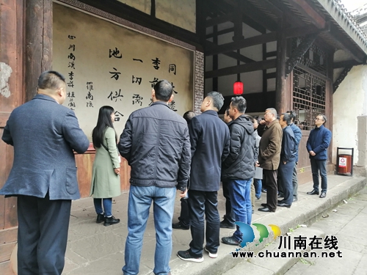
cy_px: 138
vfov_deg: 51.4
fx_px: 286
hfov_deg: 65.3
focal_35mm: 27
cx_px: 184
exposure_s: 1/50
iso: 160
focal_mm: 3.88
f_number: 1.8
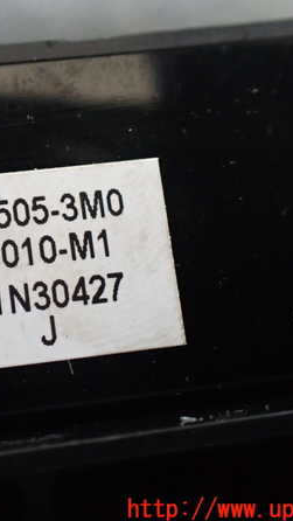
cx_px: 41
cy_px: 262
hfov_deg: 26.4
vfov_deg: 46.4
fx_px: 607
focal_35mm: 44
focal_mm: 5.4
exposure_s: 1/125
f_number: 2.3
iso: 800
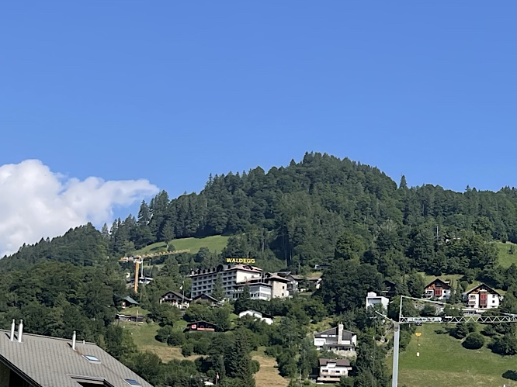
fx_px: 1194
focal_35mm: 80
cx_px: 630
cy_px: 313
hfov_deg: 22.4
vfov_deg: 18.2
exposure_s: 1/2212
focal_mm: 4.2
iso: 32
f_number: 1.6
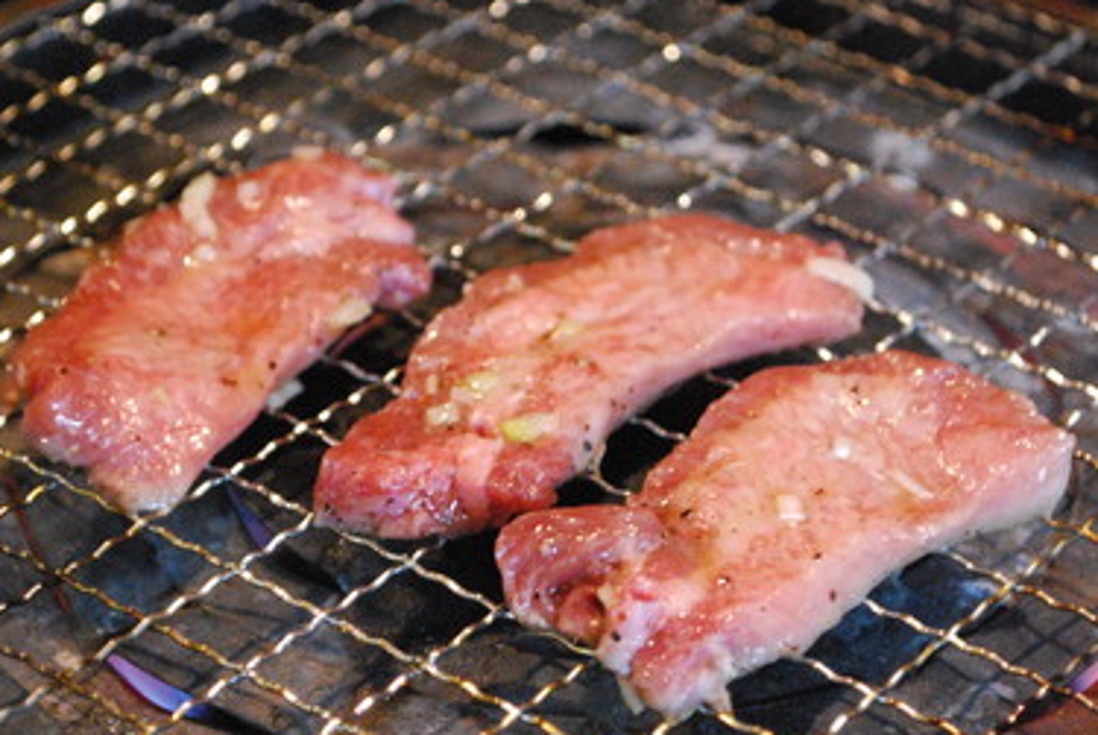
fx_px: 3756
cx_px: 565
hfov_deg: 16.6
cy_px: 466
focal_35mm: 123
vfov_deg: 11.2
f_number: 5.6
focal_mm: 48
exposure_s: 1/25
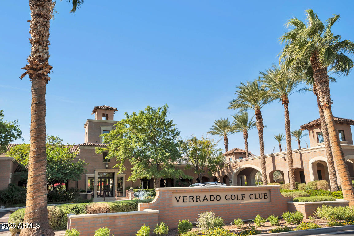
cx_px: 177
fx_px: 295
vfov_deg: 43.6
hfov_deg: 62.0
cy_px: 118
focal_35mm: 30
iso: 200
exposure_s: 1/1600
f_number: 3.5
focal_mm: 30
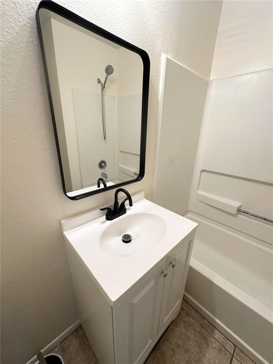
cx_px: 136
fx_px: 147
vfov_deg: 102.1
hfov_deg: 85.7
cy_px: 182
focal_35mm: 14
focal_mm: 2.22
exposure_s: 1/60
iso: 200
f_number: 2.2
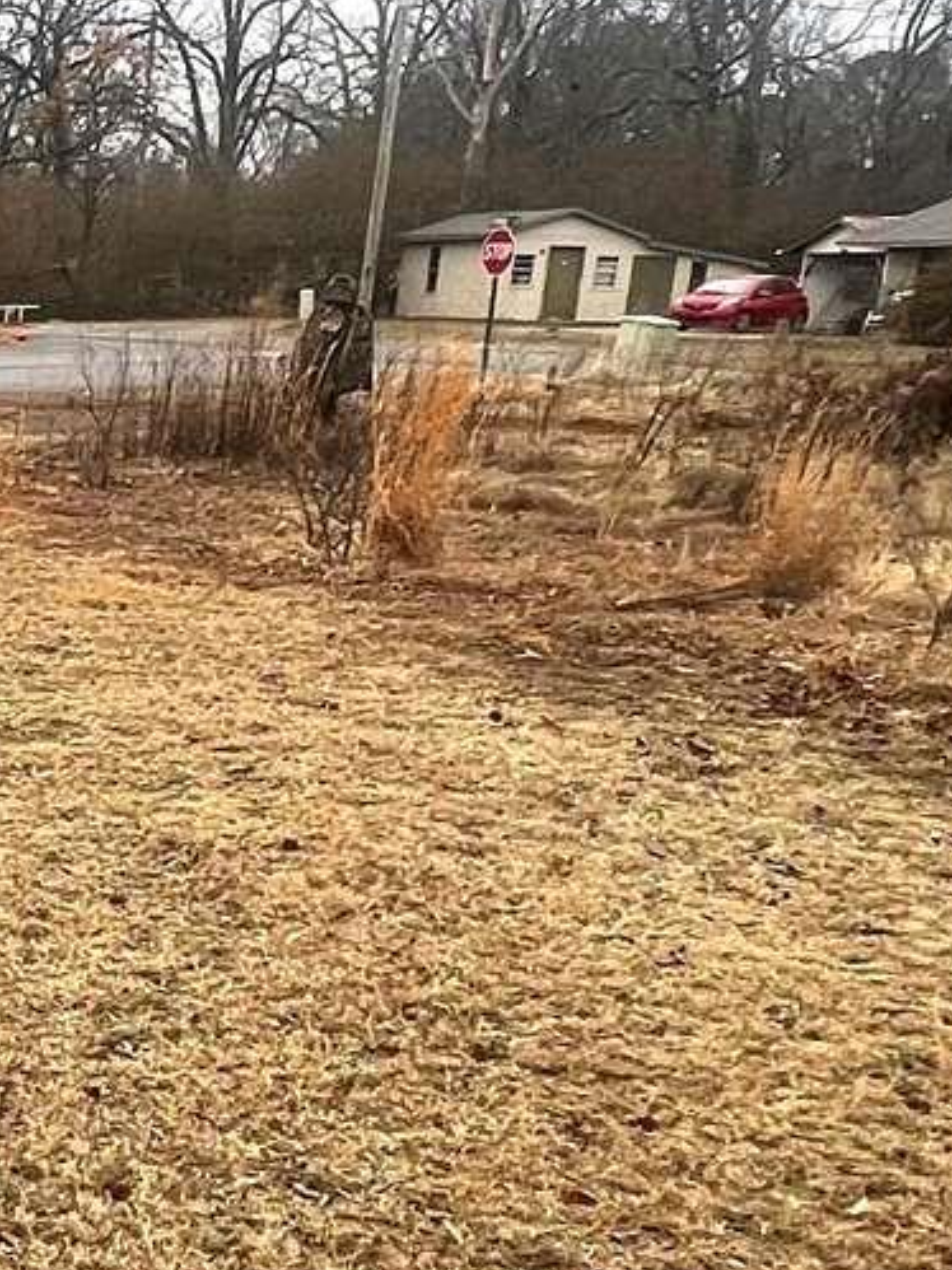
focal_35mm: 60
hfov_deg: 18.0
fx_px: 2201
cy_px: 779
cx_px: -883
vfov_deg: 32.1
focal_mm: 1.57
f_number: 1.8
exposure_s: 1/128
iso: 32
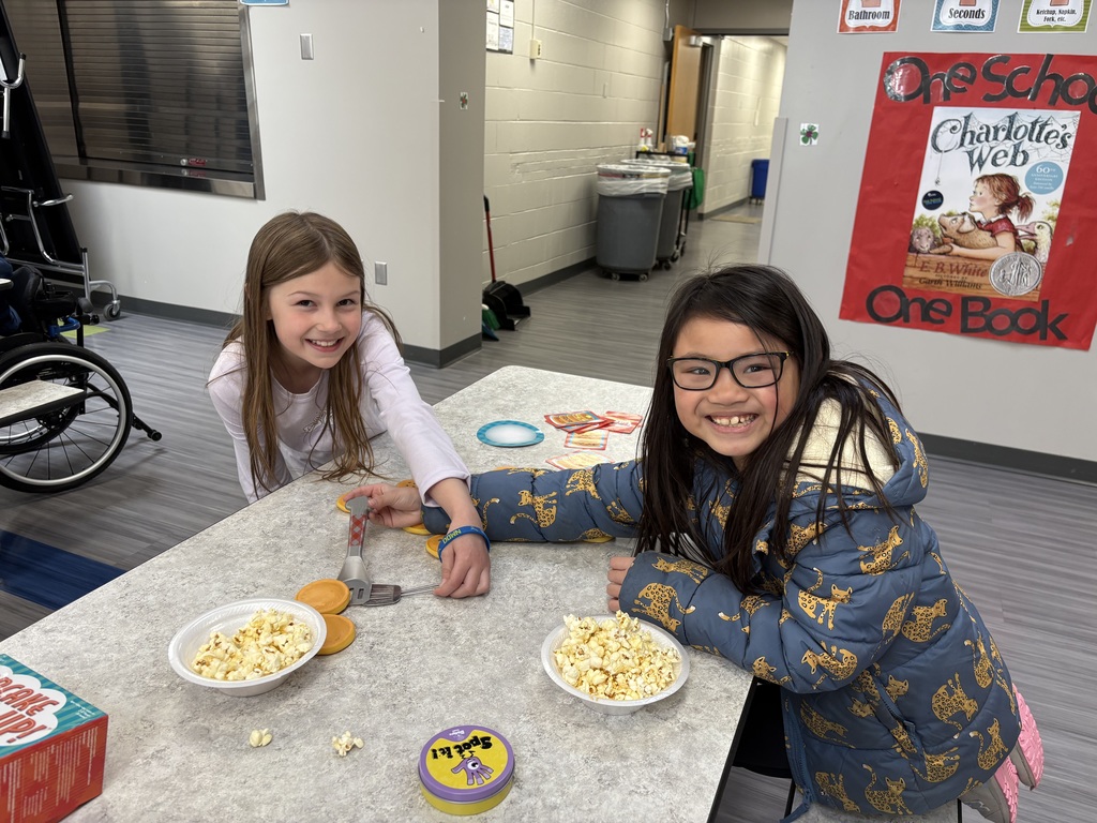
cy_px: 412
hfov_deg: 67.3
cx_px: 548
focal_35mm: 26
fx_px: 824
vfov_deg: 53.1
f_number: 1.6
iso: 100
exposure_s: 1/100
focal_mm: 5.96
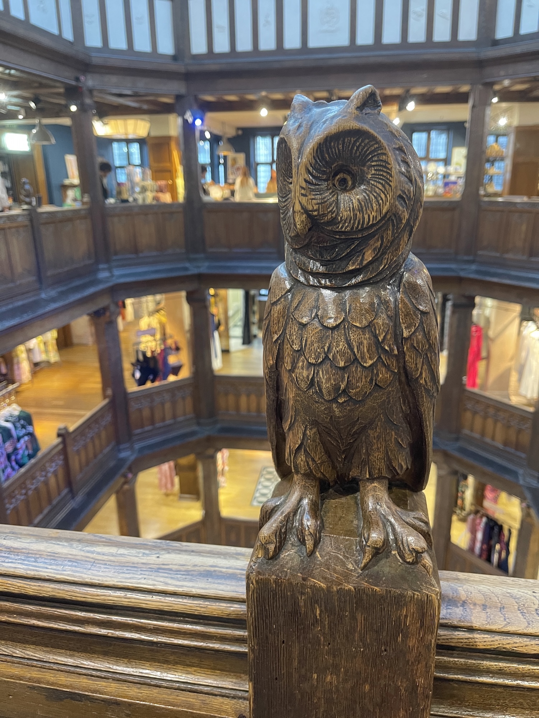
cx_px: 270
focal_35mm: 25
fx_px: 519
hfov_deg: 54.9
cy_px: 359
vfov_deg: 69.4
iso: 500
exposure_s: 1/50
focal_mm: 5.1
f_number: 1.6
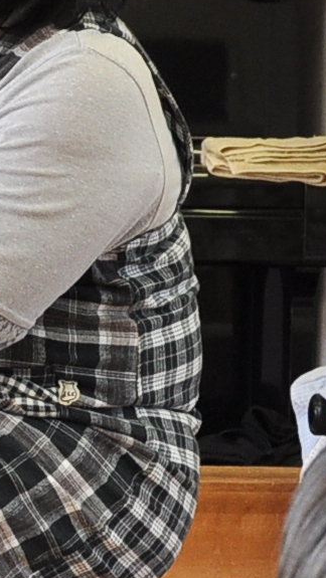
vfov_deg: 11.2
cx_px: -426
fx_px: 2962
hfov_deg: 6.1
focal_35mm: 193
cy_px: 321
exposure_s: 1/80
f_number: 5
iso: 400
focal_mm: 22
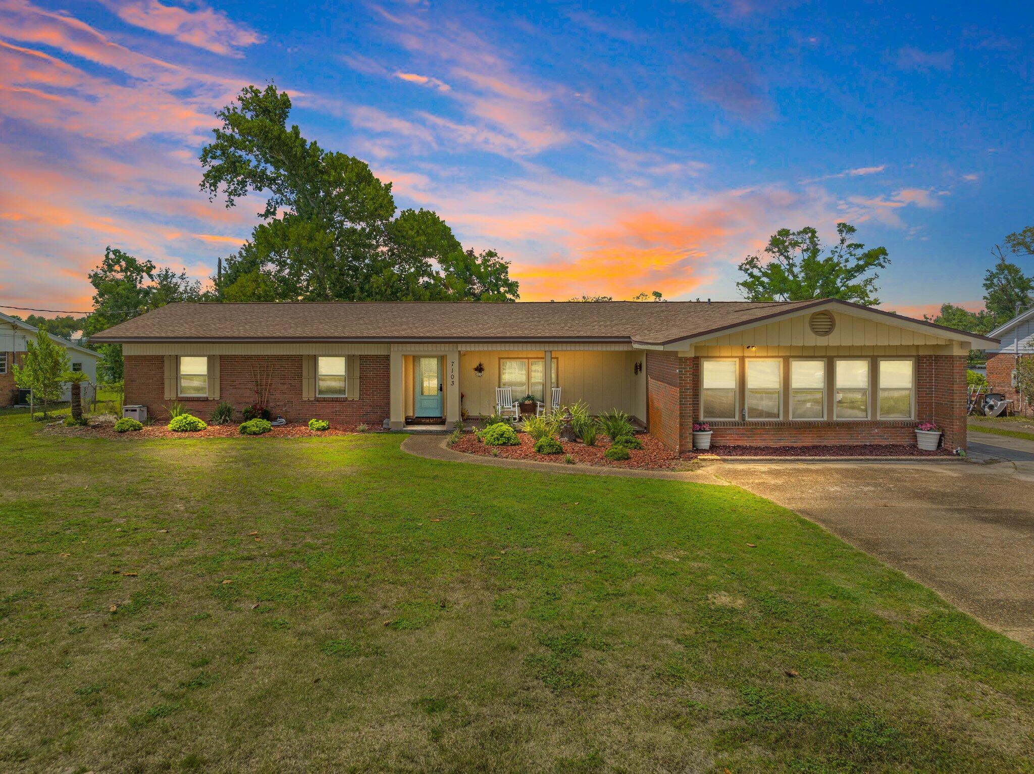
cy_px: 387
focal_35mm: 24
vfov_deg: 56.8
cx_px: 517
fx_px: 716
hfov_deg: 71.6
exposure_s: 1/320
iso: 100
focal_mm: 12.29
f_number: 4
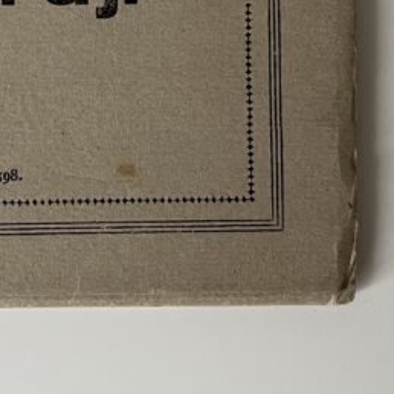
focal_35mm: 89
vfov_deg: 18.9
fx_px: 1146
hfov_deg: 19.4
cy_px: -6
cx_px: 102
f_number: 1.6
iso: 160
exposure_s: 1/60
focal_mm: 5.1
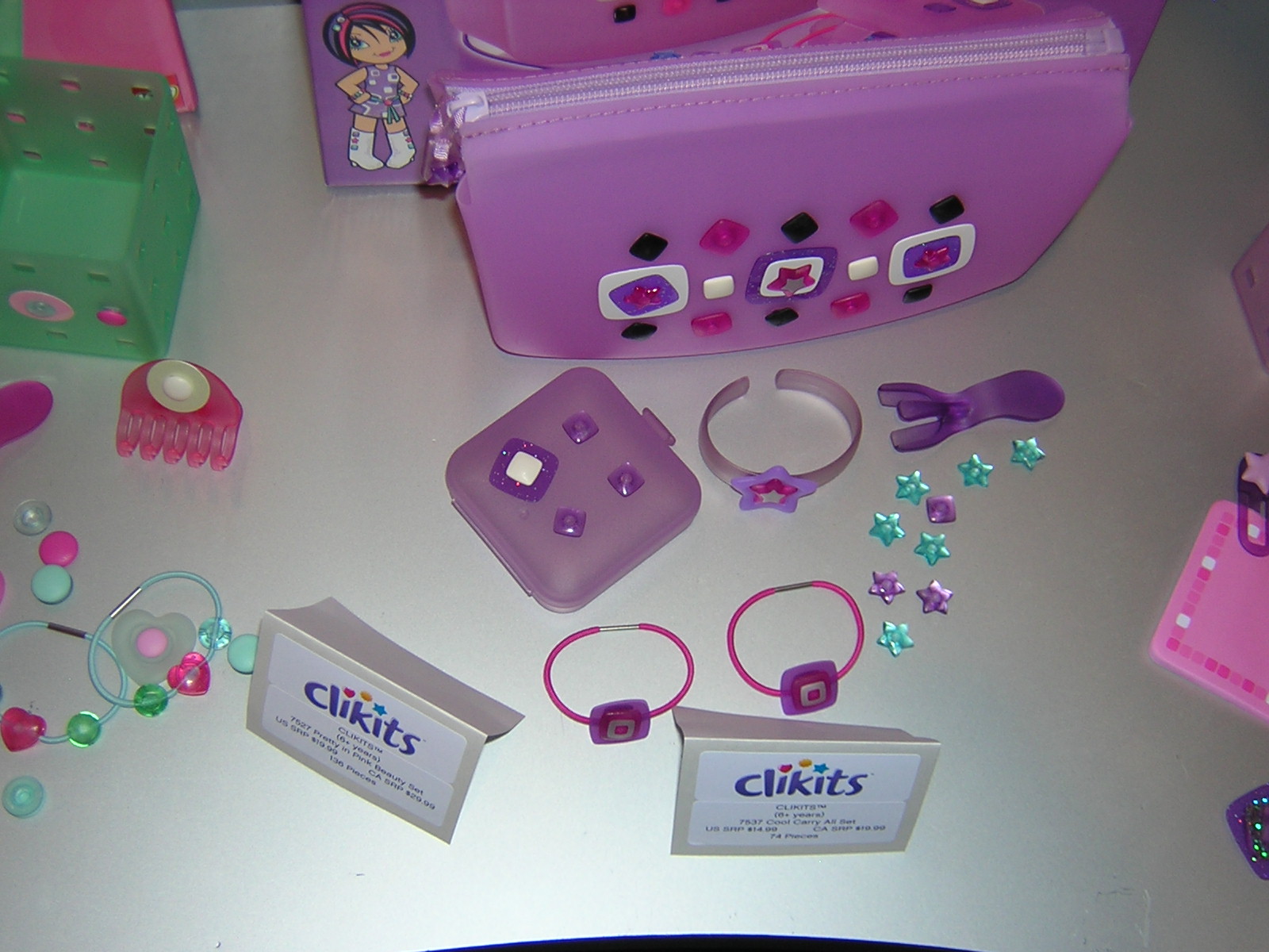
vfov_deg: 30.9
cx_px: 634
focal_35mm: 47
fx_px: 1723
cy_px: 476
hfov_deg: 40.4
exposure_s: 1/60.1
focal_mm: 6.1
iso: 100
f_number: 2.9
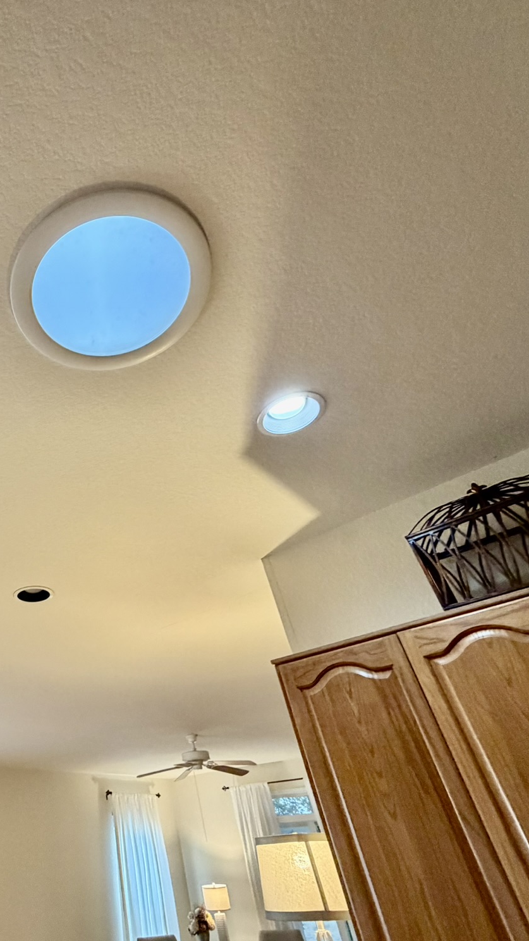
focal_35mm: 21
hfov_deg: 48.2
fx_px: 523
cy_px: 485
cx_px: 55
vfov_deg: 83.8
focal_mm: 2.22
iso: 400
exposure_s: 1/60
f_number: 2.2
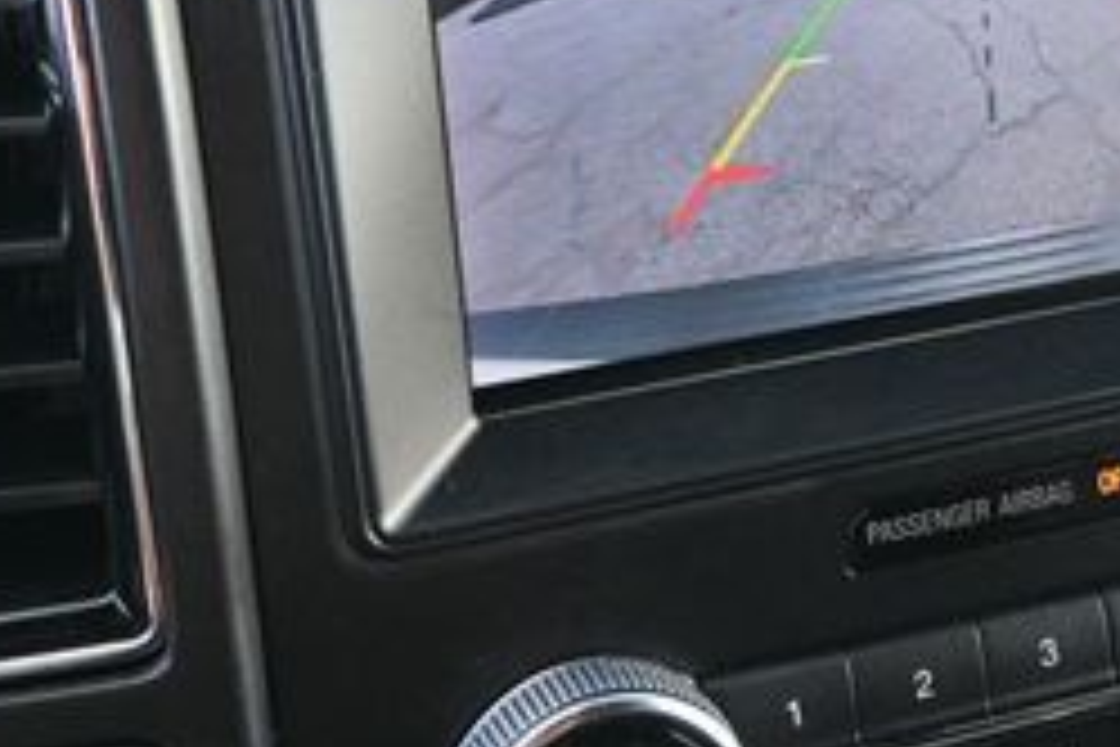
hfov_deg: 25.9
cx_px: 873
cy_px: -45
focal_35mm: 77
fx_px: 2395
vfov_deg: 17.2
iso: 400
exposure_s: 1/125
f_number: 3.8
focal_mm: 20
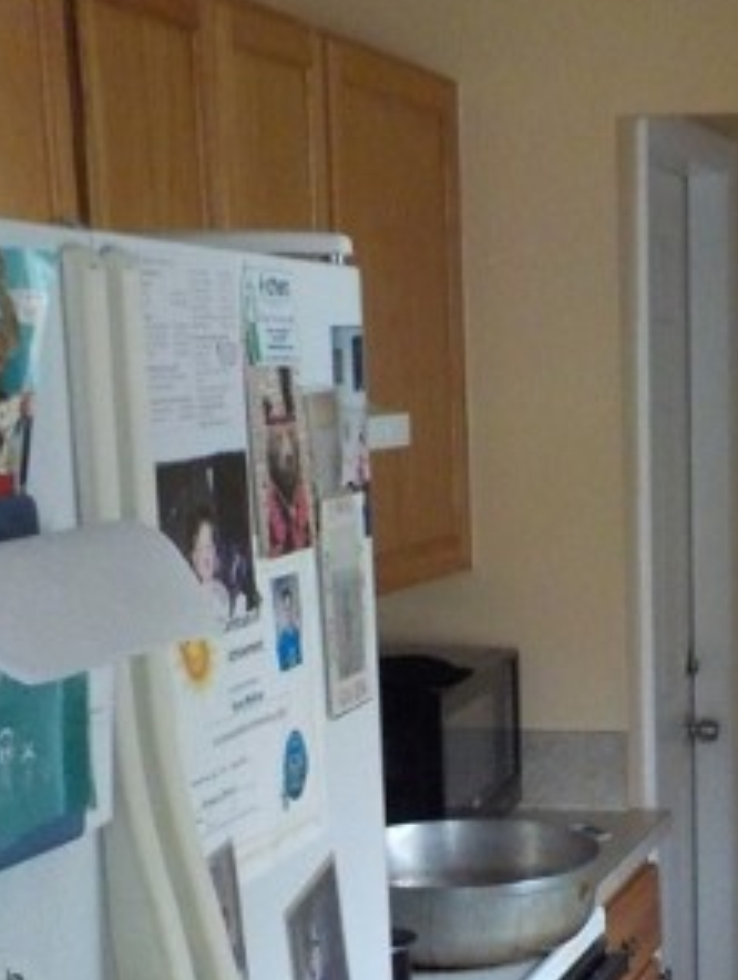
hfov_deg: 18.4
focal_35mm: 78
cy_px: 933
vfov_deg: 24.1
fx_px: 2212
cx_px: 755
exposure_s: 1/10
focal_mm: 4.1
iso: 400
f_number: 3.3
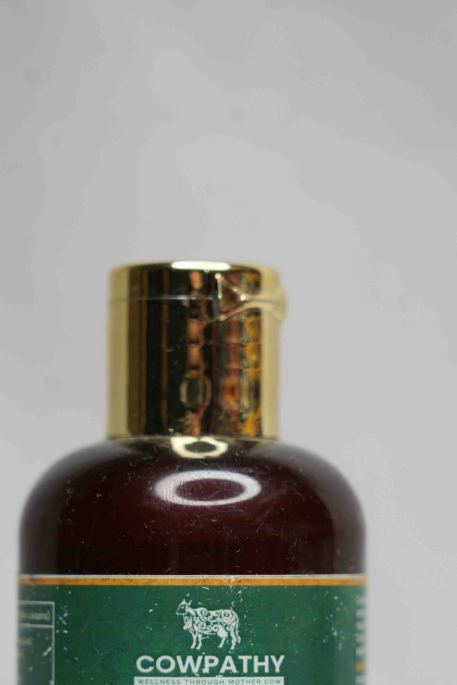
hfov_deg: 7.7
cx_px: 197
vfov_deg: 11.5
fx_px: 3389
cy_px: 556
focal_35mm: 178
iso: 250
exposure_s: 1/60
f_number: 5.6
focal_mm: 105
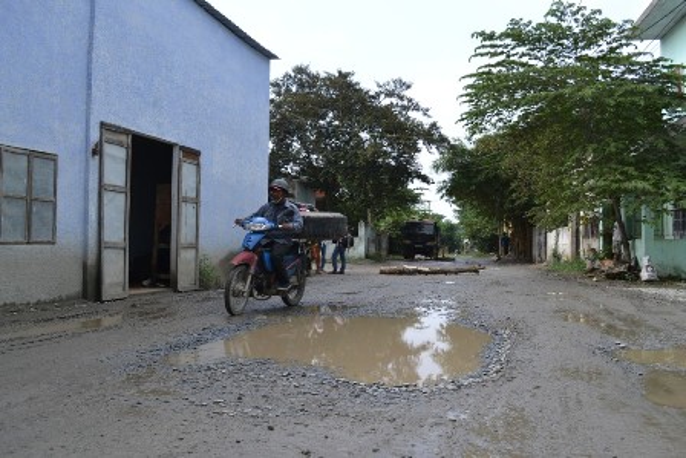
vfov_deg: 43.6
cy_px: 229
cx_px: 343
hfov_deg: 61.9
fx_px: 572
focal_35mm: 30
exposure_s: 1/160
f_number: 6.3
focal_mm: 20
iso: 100
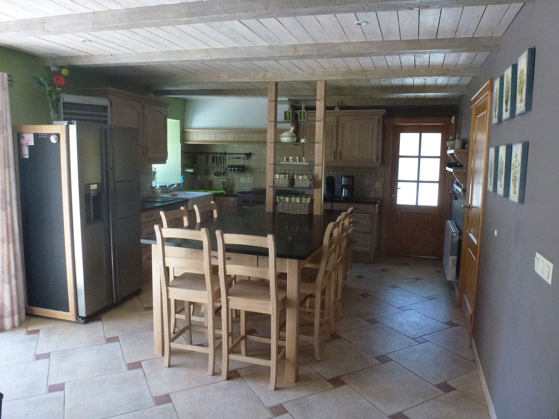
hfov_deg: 69.4
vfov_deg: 54.9
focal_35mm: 25
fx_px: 404
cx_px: 280
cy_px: 210
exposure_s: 1/60
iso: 400
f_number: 3.3
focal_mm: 4.3
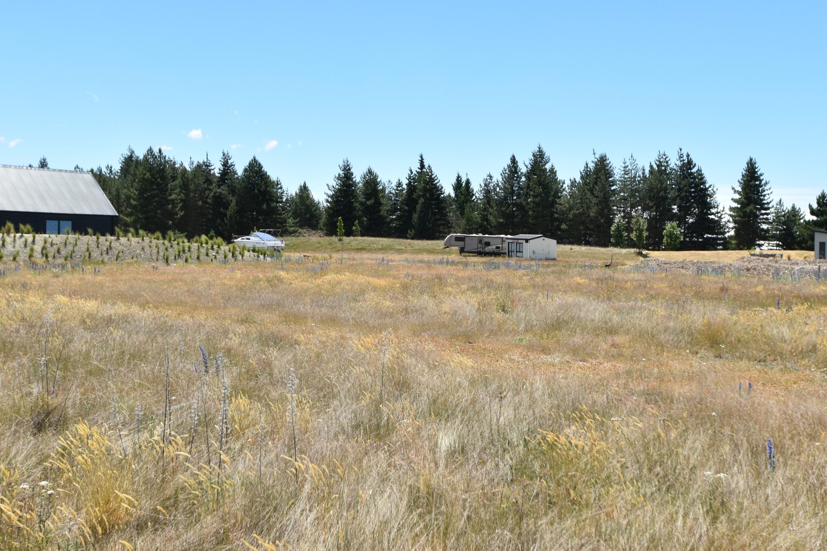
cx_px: 414
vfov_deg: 36.9
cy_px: 276
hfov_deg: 53.1
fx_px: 827
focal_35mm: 36
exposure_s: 1/400
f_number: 10
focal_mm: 24
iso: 200
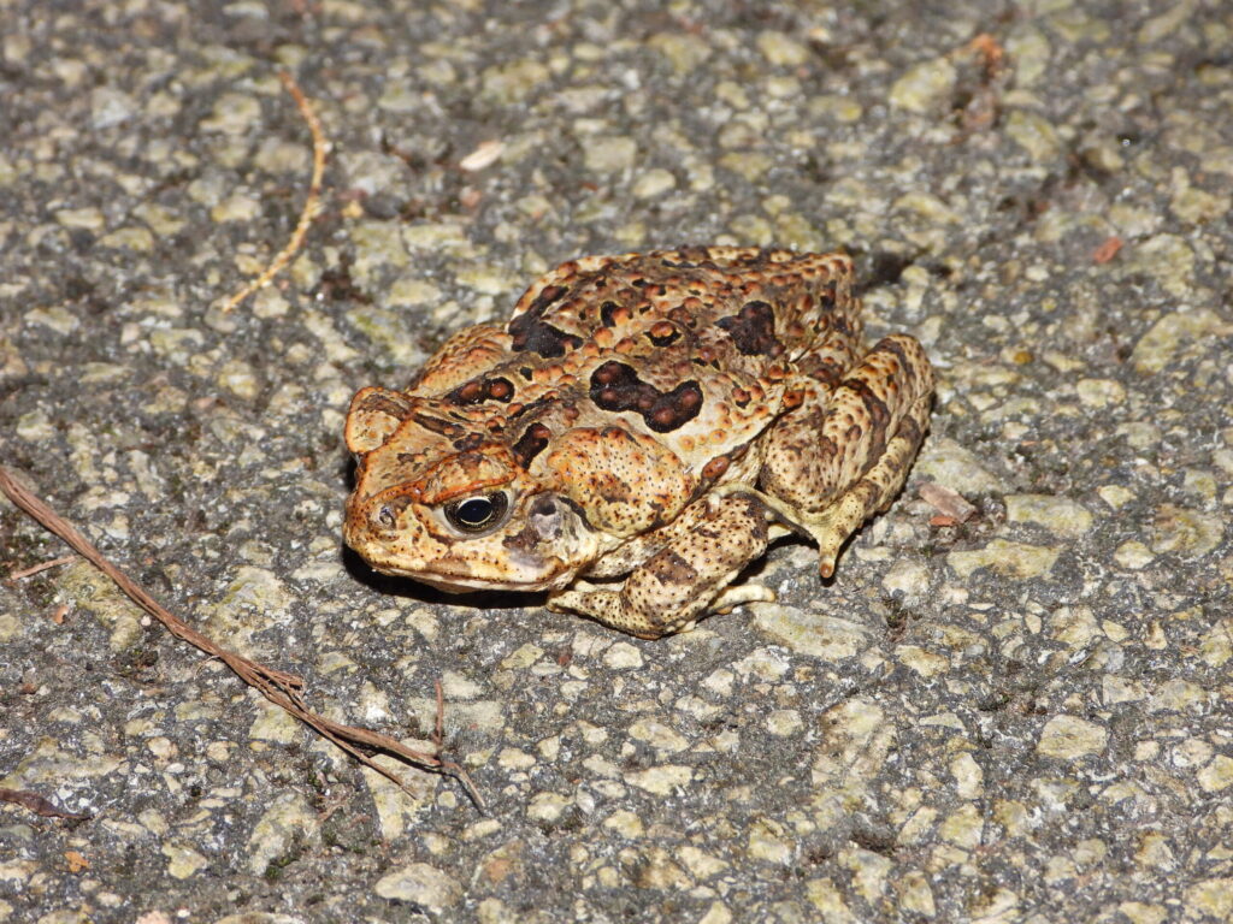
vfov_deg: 6.3
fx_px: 8371
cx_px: 616
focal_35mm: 235
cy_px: 462
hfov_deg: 8.4
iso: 200
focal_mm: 42.2
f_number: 4.5
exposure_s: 1/125
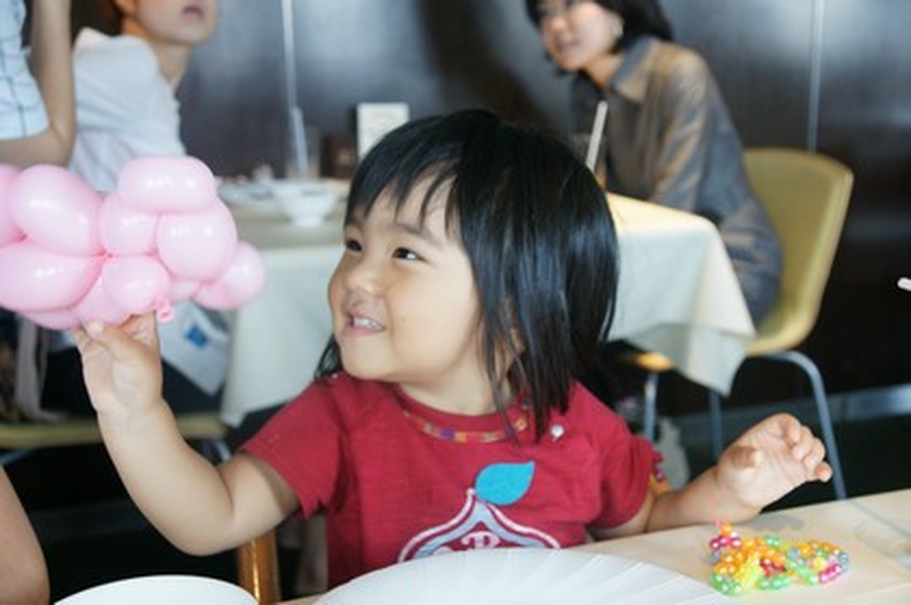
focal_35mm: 45
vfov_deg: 29.8
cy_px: 302
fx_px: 1137
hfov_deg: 43.6
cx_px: 456
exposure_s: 1/40
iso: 800
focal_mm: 30
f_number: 4.5
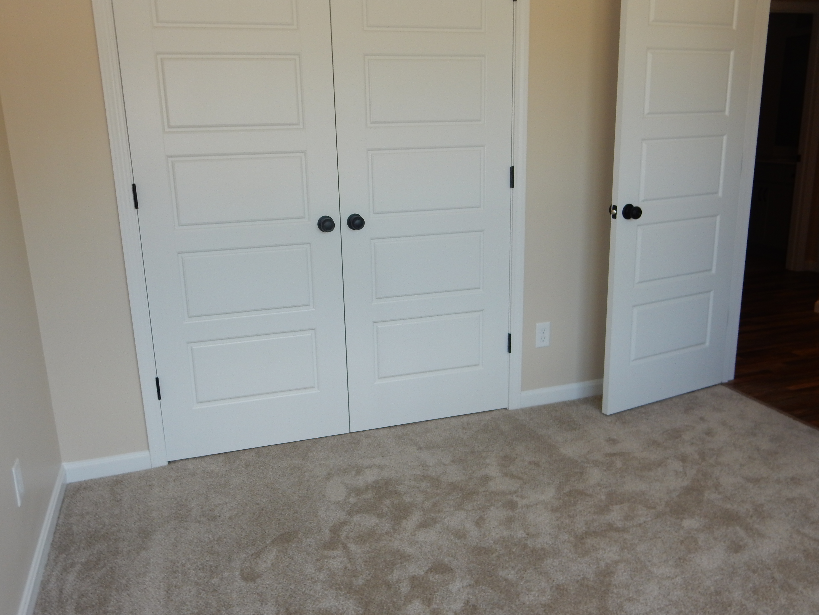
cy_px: 308
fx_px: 710
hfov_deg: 60.0
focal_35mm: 30
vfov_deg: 46.8
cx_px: 410
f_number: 4
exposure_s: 1/60
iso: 125
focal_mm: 5.4
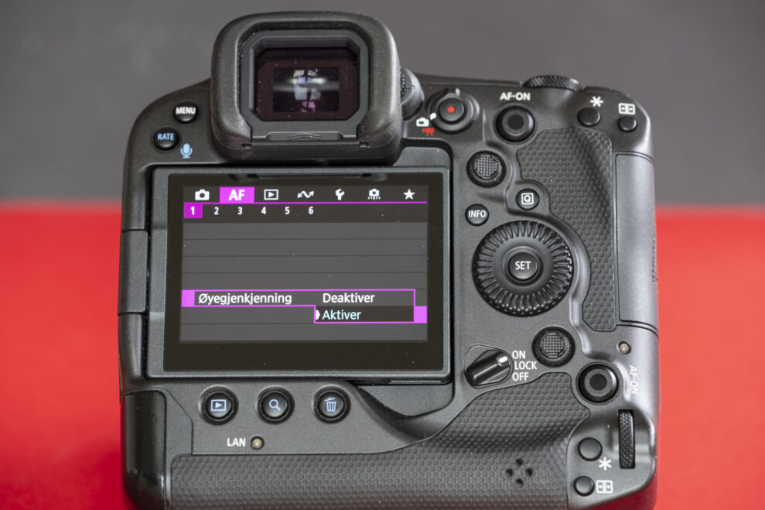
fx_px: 2549
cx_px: 382
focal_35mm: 120
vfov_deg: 11.4
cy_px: 255
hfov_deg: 17.1
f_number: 5
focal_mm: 80
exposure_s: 1/9
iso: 200
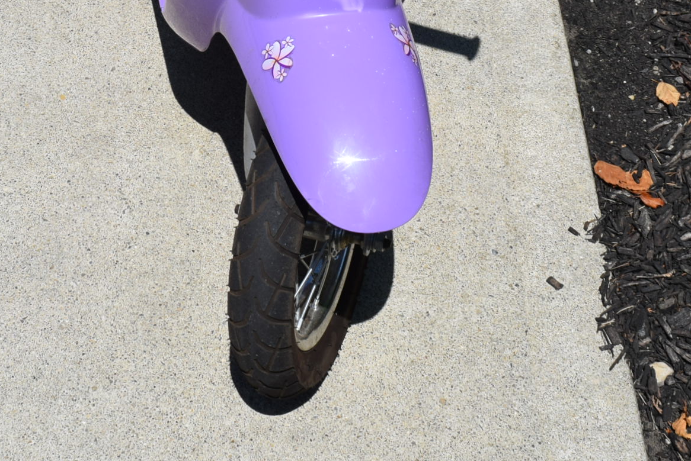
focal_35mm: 77
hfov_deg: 26.1
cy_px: -79
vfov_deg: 17.0
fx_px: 1479
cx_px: 208
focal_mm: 20
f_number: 11
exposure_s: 1/500
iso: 200
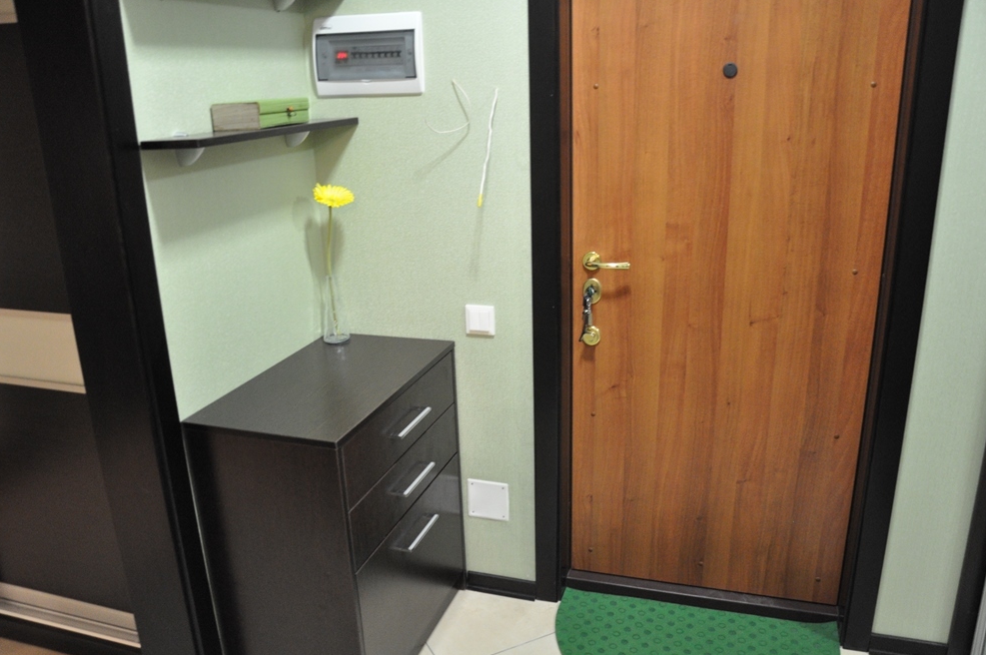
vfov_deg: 46.3
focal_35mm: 28
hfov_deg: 65.5
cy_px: 326
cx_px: 482
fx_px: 766
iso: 1600
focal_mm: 18
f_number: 3.5
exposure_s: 1/15
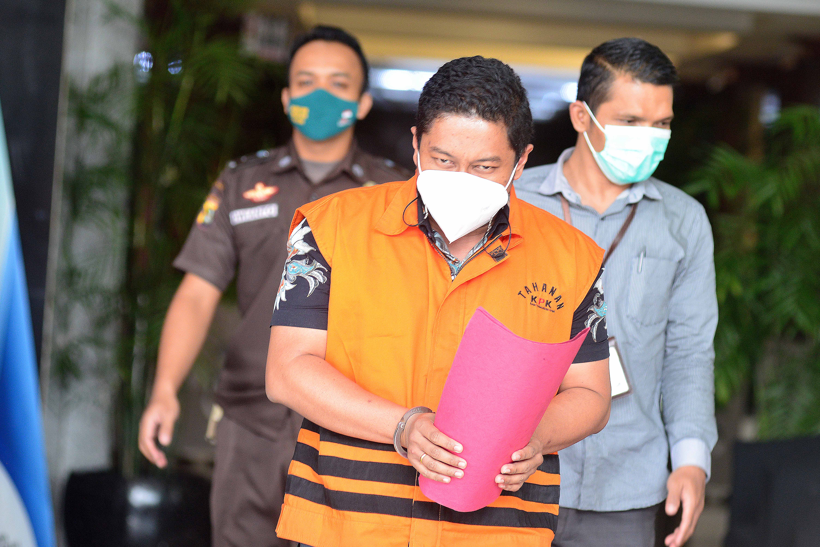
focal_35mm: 145
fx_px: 3304
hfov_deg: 14.1
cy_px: 274
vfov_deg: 9.5
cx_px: 410
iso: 1000
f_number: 3.5
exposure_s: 1/160
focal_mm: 145
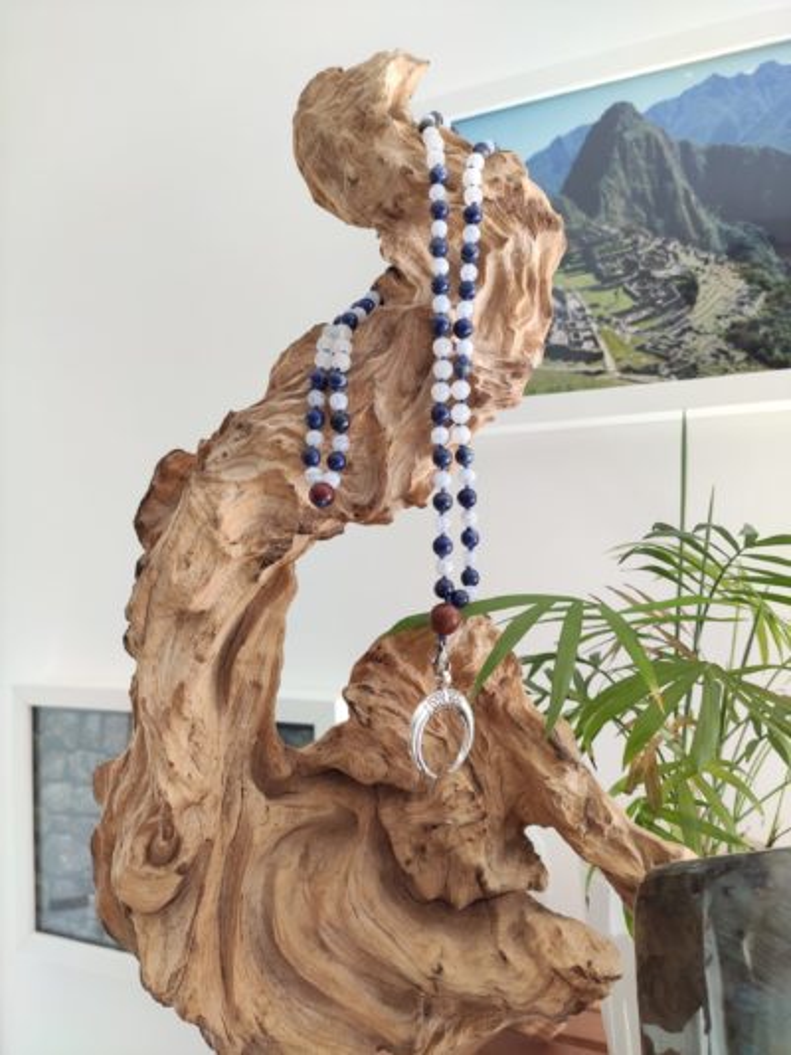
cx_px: 396
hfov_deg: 53.1
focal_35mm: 26
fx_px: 792
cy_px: 528
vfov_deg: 67.3
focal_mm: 4.77
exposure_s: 1/50
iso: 191
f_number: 1.75
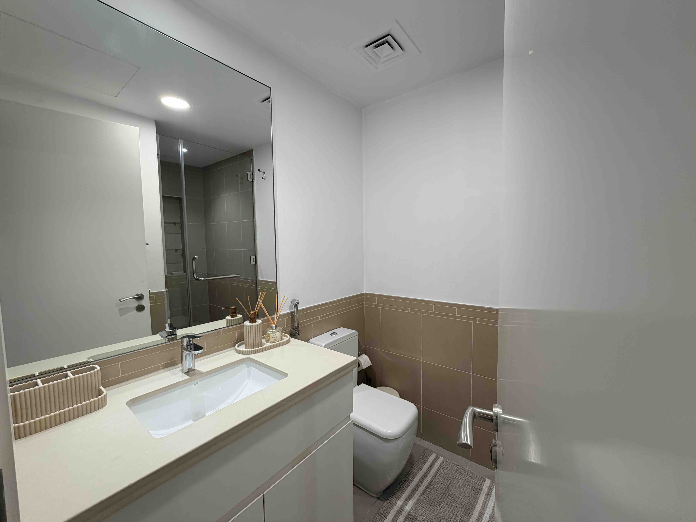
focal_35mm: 14
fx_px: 281
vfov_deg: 85.7
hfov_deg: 102.1
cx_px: 348
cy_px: 261
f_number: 2.2
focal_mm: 2.22
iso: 125
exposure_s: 1/100
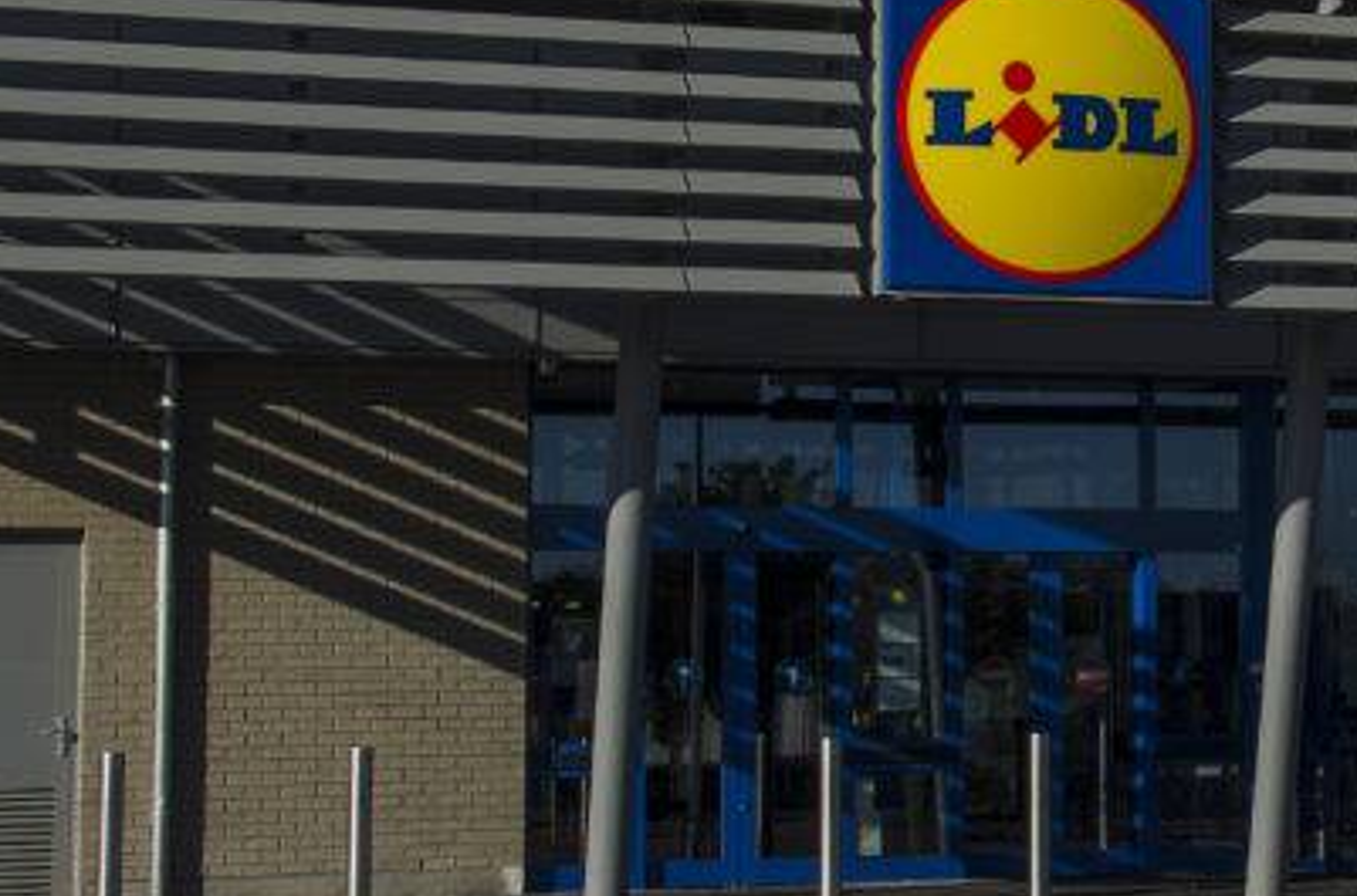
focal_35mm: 108
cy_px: 221
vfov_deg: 12.6
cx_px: 1415
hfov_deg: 18.4
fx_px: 4060
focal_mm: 26
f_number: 11
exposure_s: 1/200
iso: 100
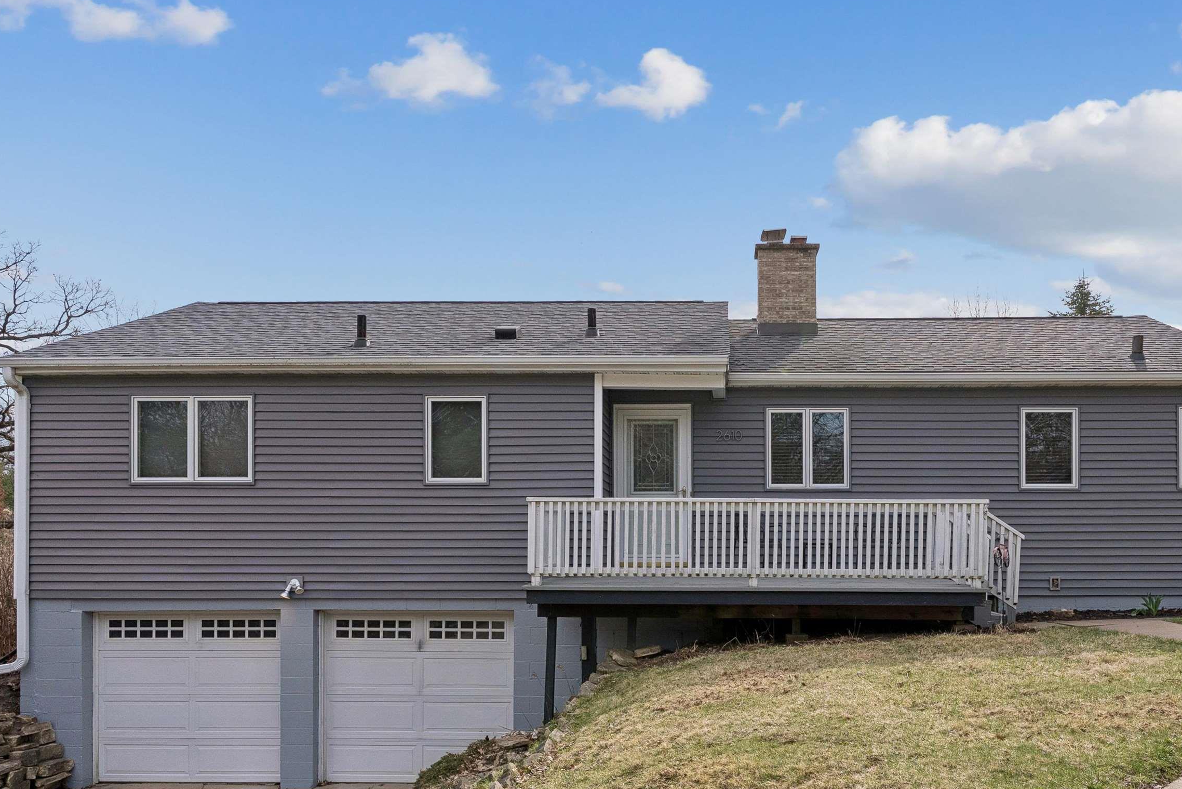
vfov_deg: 47.8
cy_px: 458
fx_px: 887
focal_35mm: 27
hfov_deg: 66.5
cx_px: 724
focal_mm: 20
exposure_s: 1/640
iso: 400
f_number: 9
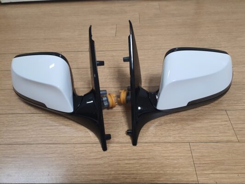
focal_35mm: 26
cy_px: 92
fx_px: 184
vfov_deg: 53.1
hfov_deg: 67.3
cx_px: 122
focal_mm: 4.3
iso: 160
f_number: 2.4
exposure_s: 1/40
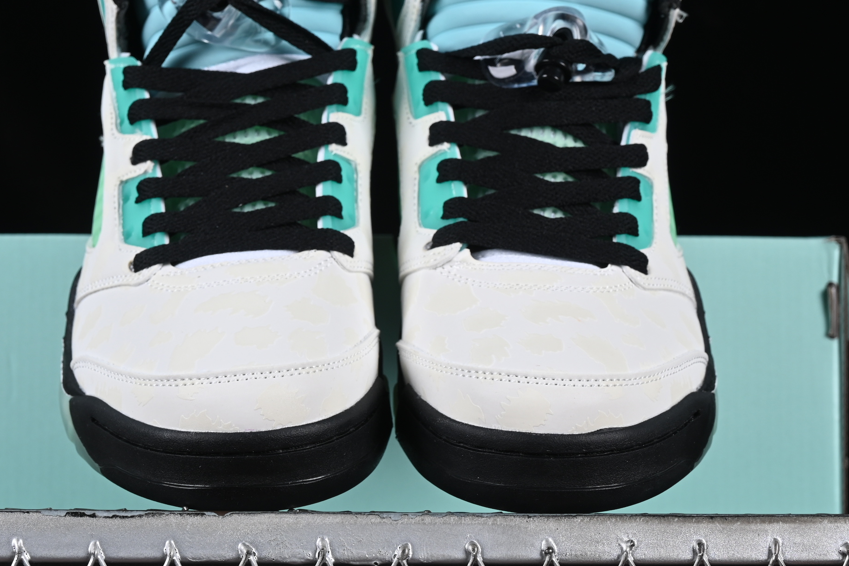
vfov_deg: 12.0
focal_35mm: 114
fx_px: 2688
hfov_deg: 17.9
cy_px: 254
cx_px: 377
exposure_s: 1/80
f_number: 8
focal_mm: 50
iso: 160
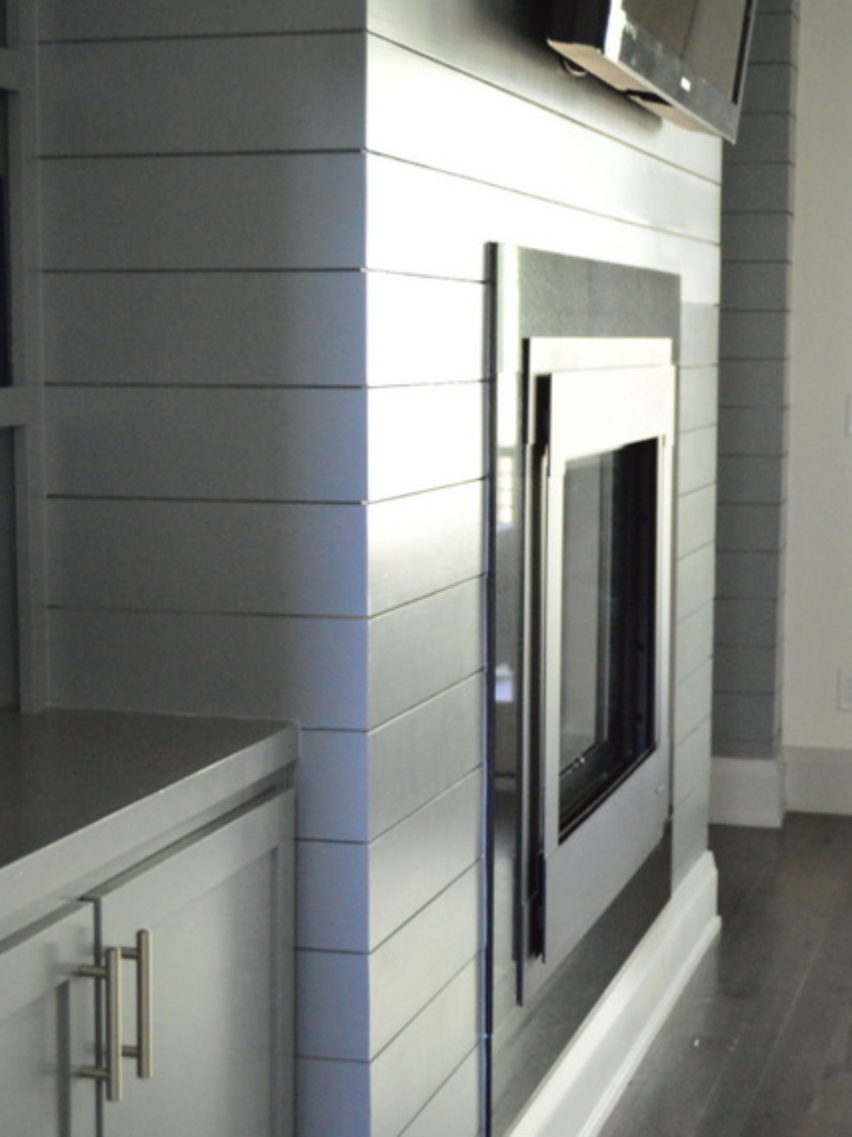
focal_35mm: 66
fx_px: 2166
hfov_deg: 22.3
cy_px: 631
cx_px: 423
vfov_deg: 29.4
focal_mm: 40
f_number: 5
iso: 6400
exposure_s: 1/60
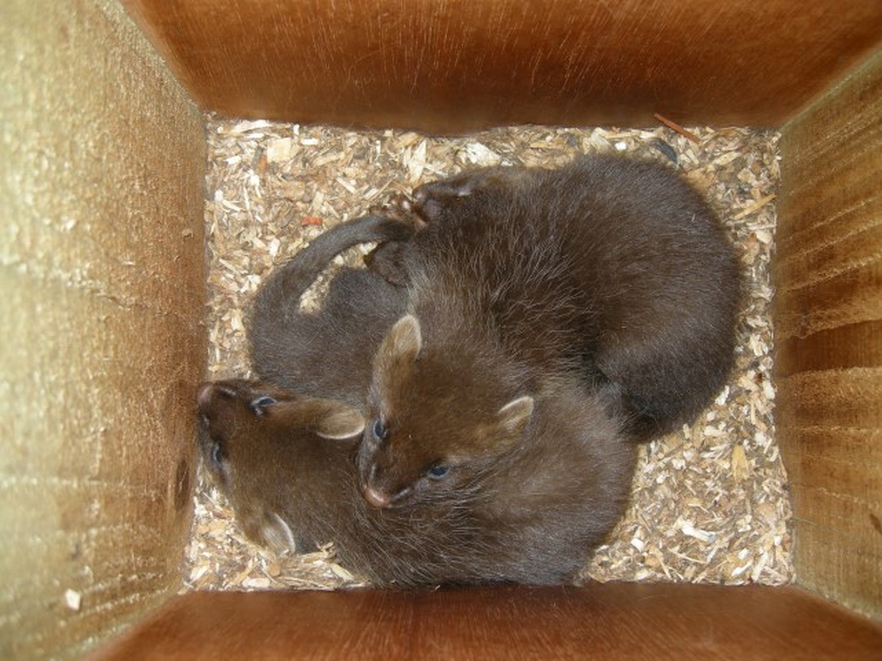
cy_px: 330
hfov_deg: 52.6
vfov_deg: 40.7
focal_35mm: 35
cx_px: 441
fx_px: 892
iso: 64
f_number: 2.7
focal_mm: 7.5
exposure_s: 1/60
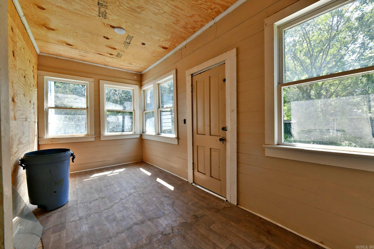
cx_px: 187
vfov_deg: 81.2
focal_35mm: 14
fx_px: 145
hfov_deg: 104.3
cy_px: 124
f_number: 9
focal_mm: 14
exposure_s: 1/320
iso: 2500
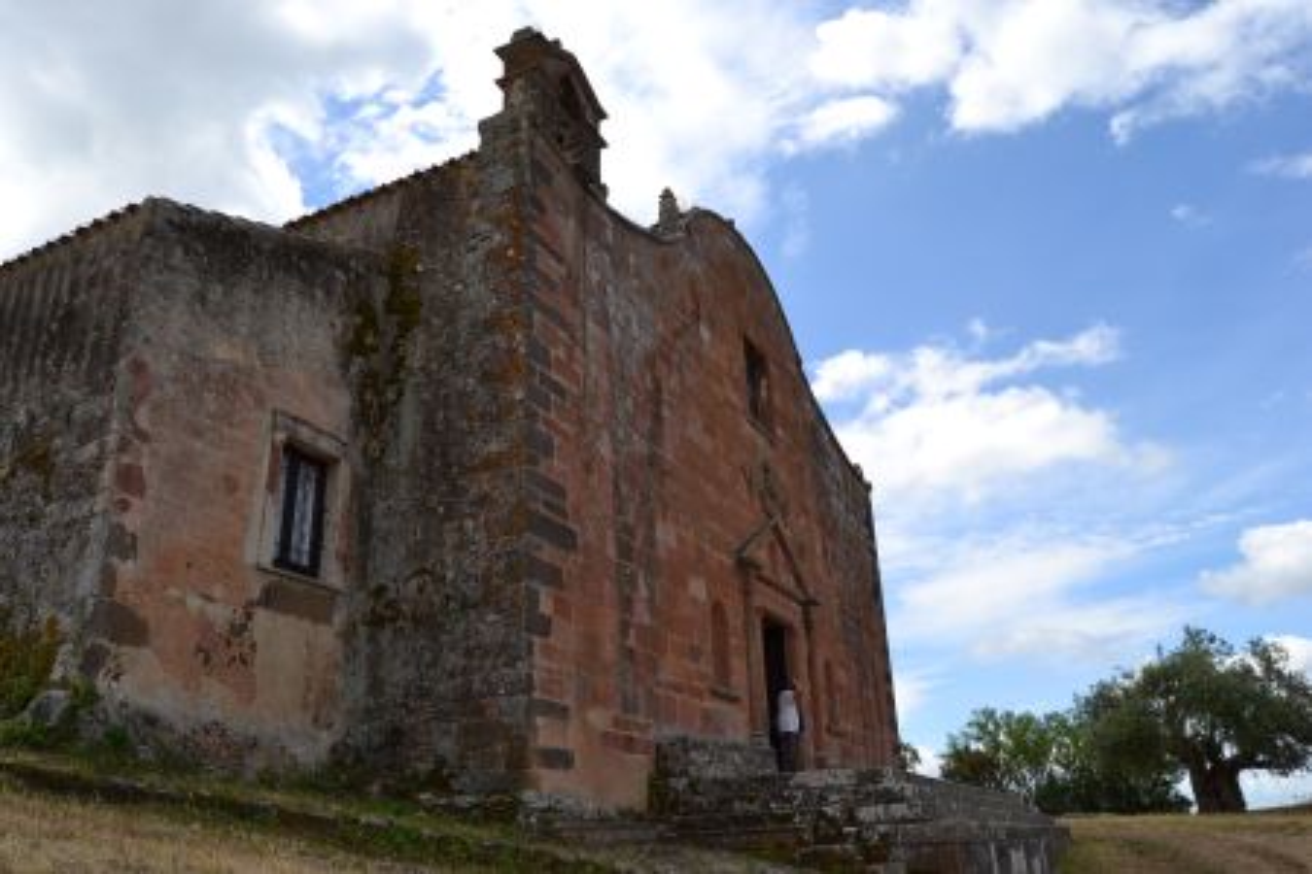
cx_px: 656
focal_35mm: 27
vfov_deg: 47.9
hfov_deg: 67.4
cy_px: 437
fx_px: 984
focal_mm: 18
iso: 100
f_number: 9
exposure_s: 1/200
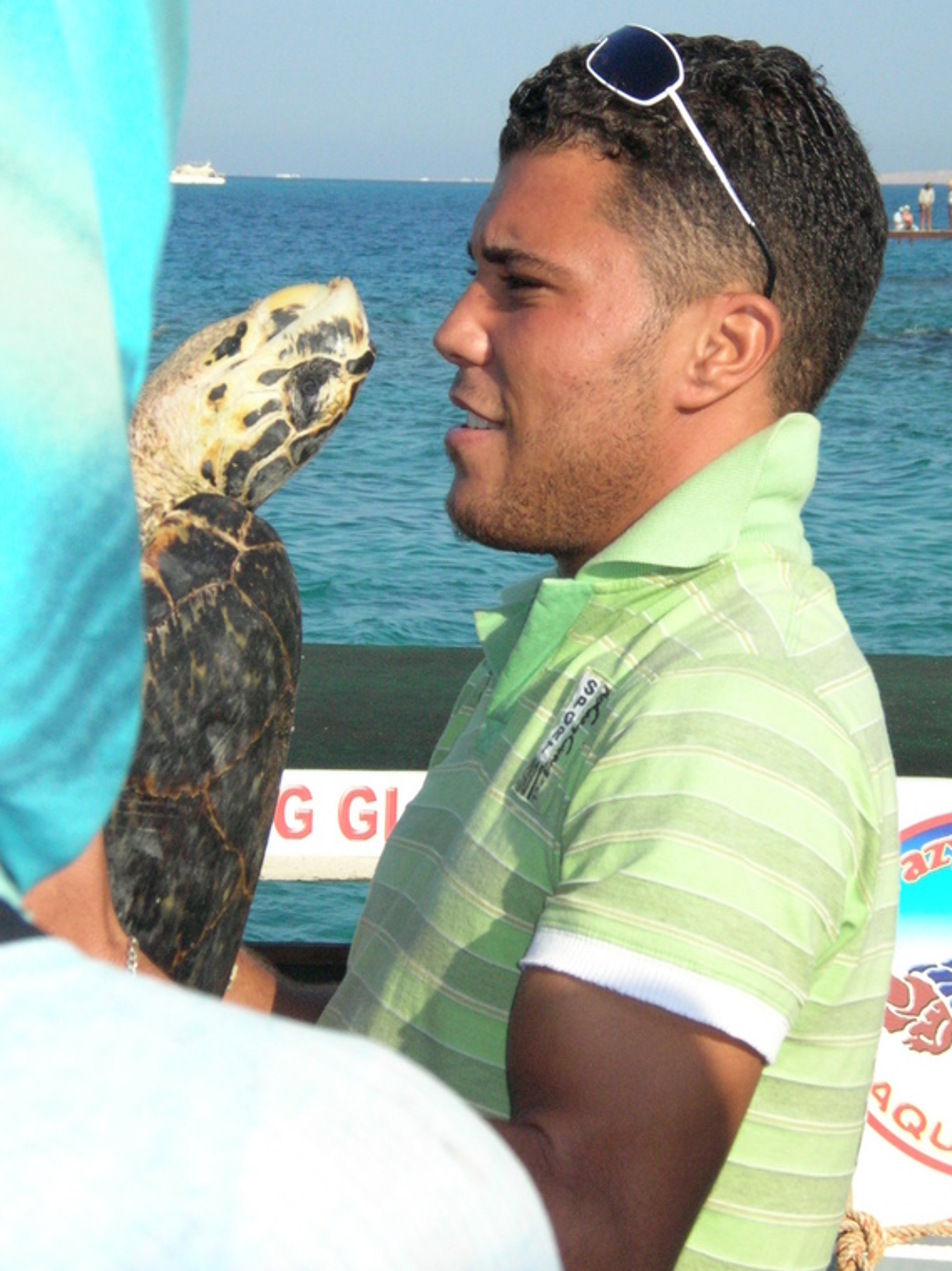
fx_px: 3708
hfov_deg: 14.6
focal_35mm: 101
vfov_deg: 19.5
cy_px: 610
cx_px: 491
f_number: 4.8
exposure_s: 1/1524
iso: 200
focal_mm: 15.9
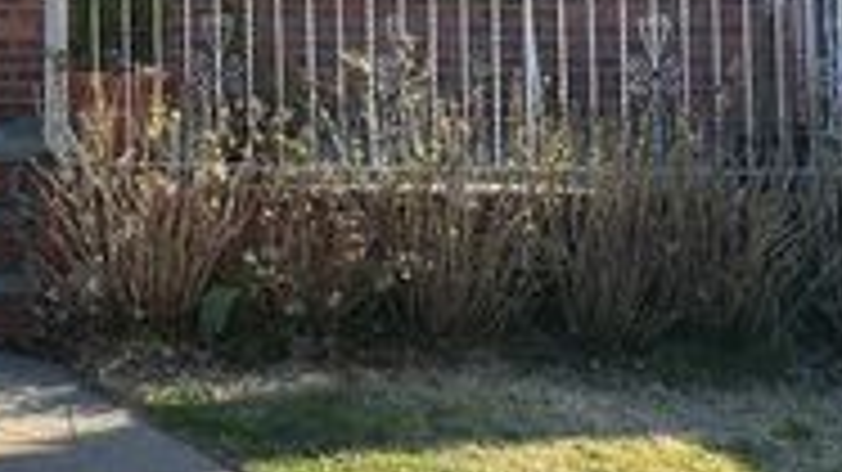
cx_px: -167
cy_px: -119
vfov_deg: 16.4
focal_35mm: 70
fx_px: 1562
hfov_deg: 26.8
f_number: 1.78
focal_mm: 6.86
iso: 80
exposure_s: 1/1517
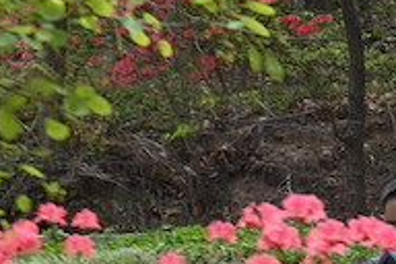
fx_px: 3432
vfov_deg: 4.4
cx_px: 887
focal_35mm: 312
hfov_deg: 6.3
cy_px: 501
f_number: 5.6
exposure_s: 1/500
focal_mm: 50
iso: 250
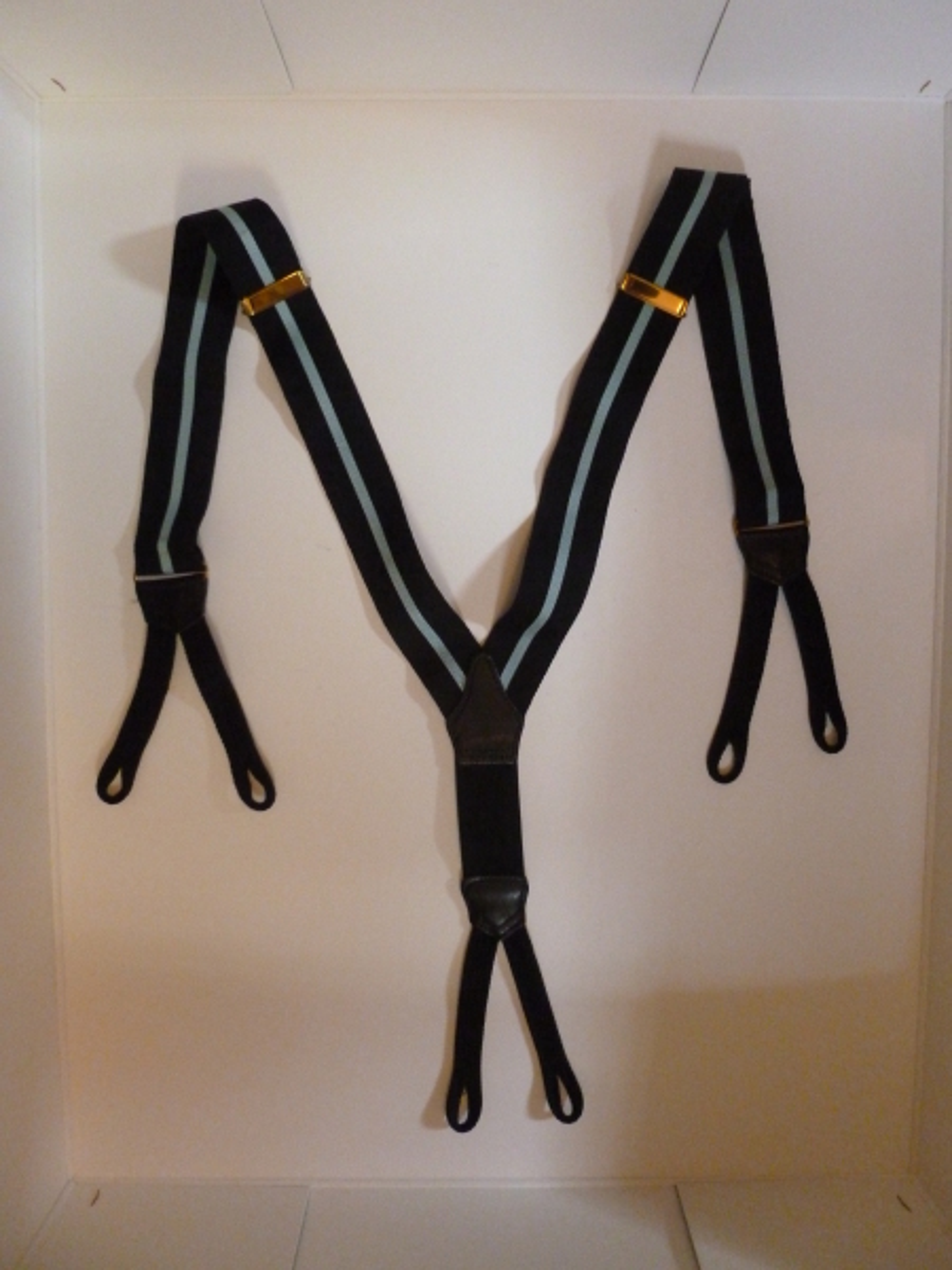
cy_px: 635
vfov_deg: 63.4
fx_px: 1027
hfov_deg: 49.7
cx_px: 476
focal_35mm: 28
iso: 800
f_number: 3.3
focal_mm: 5
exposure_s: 1/30
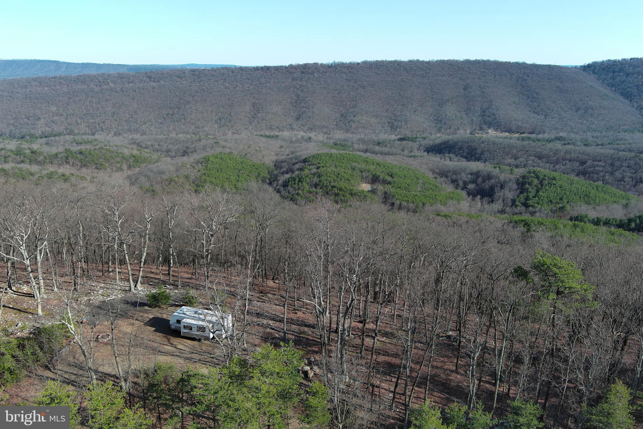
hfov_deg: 63.7
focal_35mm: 29
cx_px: 322
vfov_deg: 45.0
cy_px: 214
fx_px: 518
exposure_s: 1/743
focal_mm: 10.57
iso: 100
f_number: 2.8
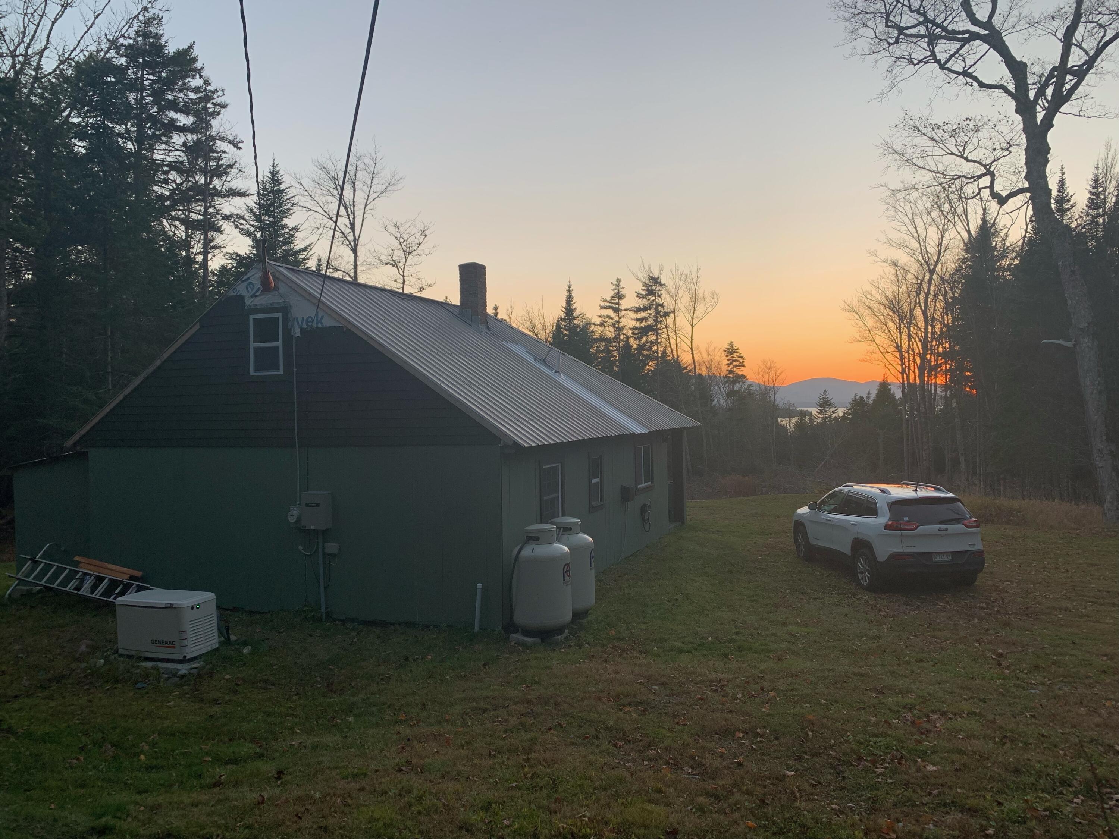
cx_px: 560
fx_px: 840
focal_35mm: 26
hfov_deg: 67.3
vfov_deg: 53.1
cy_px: 420
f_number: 1.8
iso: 25
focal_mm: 4.25
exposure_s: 1/214
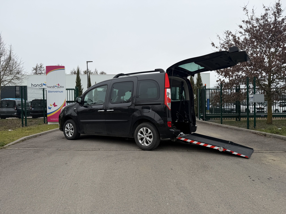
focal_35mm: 24
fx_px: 198
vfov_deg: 56.8
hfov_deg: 71.6
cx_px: 143
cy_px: 107
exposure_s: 1/1437
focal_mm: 6.76
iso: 80
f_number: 1.78
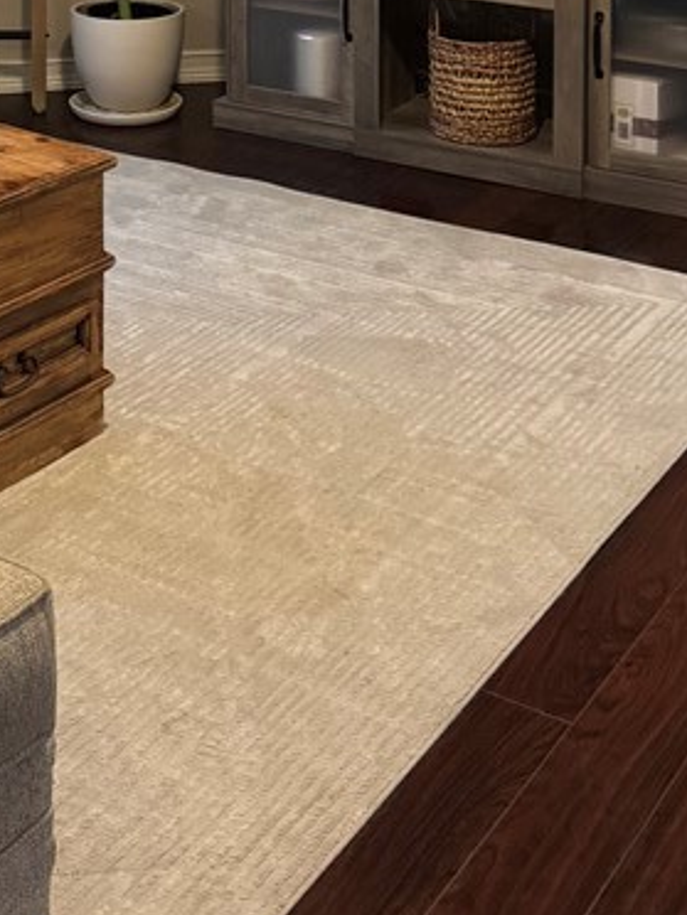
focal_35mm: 66
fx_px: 1746
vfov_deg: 26.1
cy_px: -197
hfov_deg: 21.9
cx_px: 101
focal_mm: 6.76
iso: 640
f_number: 1.78
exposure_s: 1/40
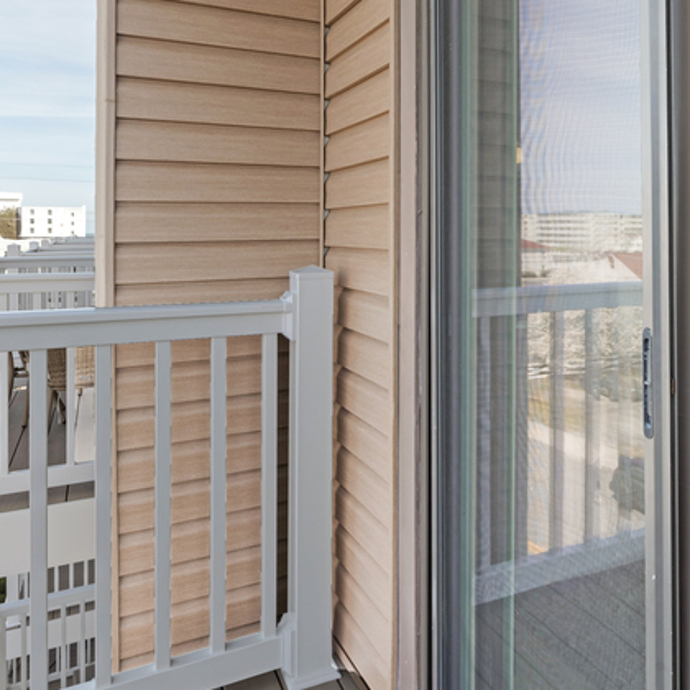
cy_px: 252
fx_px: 654
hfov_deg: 53.9
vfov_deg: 54.9
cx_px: 488
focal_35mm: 29
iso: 320
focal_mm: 14
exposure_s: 1/125
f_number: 8
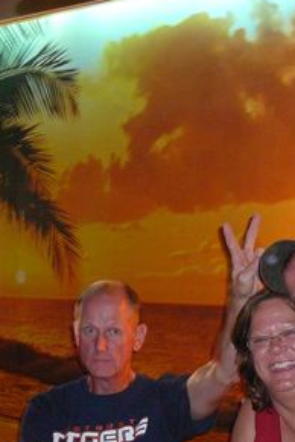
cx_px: 313
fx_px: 983
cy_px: 343
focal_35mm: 80
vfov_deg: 25.0
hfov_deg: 16.6
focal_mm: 5.2
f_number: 2.8
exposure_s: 1/8
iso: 250
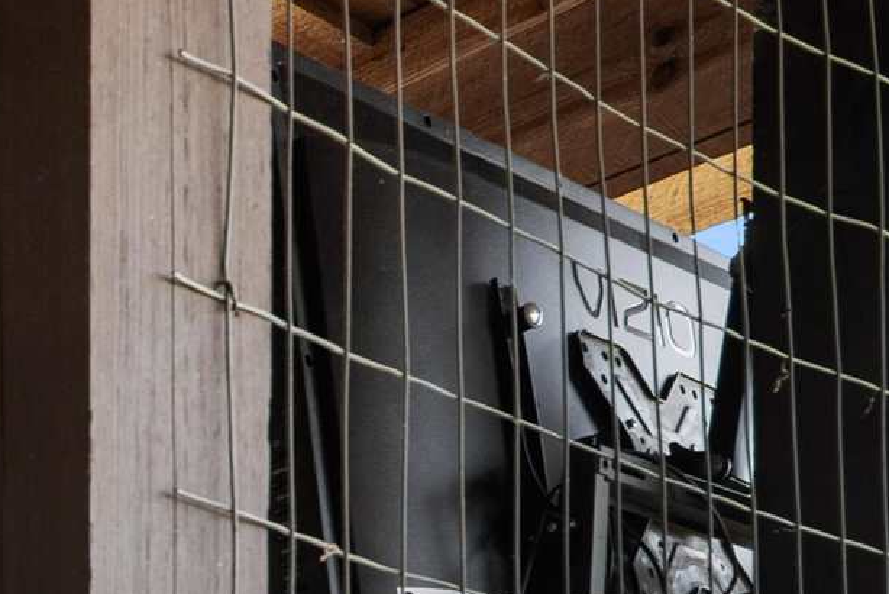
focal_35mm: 80
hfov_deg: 19.0
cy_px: 1216
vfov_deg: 14.1
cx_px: -738
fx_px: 1976
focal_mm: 16
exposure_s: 1/25
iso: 500
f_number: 6.3
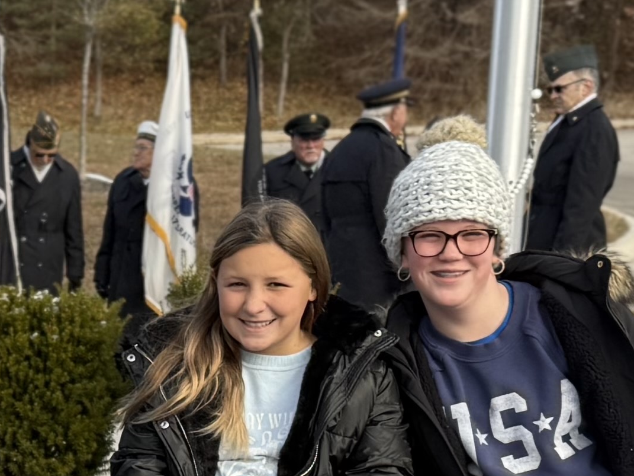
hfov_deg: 14.5
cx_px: -283
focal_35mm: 128
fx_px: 2344
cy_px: 587
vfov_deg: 11.3
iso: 80
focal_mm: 6.76
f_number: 1.78
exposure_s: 1/931
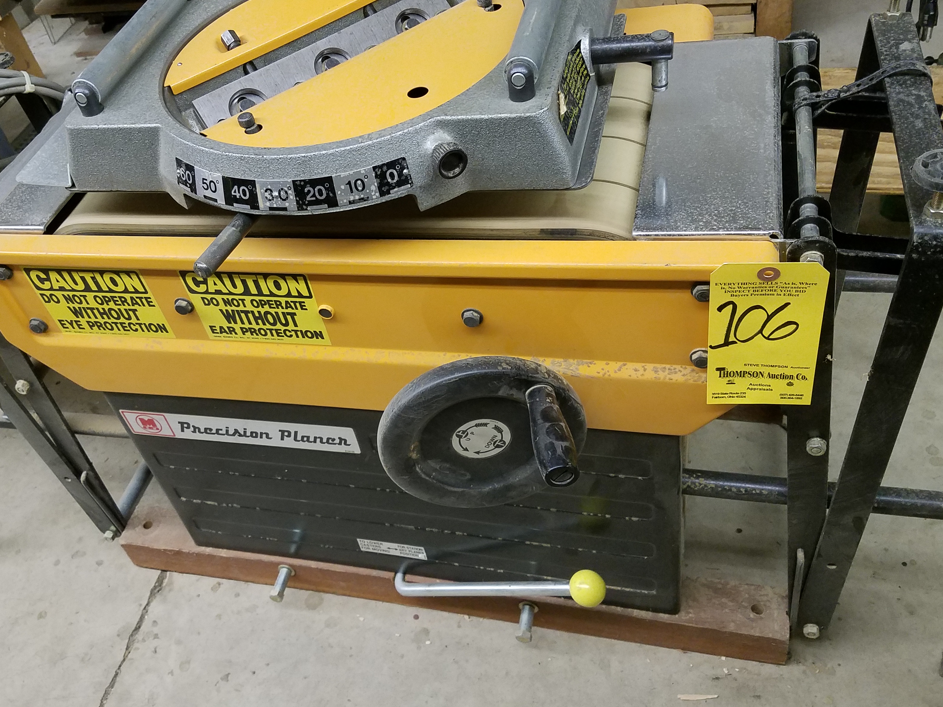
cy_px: 290
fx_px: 899
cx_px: 390
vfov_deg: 42.8
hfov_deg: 55.0
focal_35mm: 33
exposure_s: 1/60
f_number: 1.7
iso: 160
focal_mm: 4.2
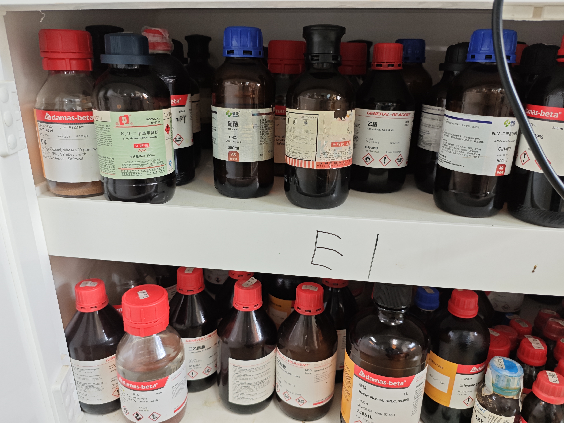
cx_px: 282
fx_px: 391
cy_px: 212
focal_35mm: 24
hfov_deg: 71.6
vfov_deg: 56.8
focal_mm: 5.84
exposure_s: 1/73.2
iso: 100
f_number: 1.6
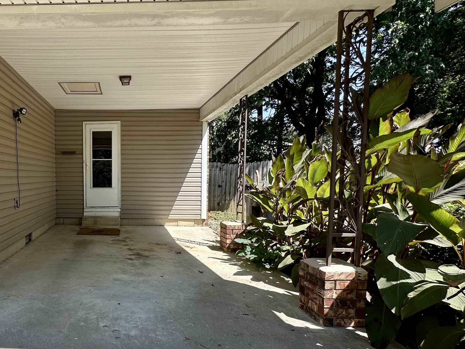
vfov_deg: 60.8
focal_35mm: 22
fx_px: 296
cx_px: 108
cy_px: 199
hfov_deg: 70.4
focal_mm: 2.22
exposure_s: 1/500
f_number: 2.2
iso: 40
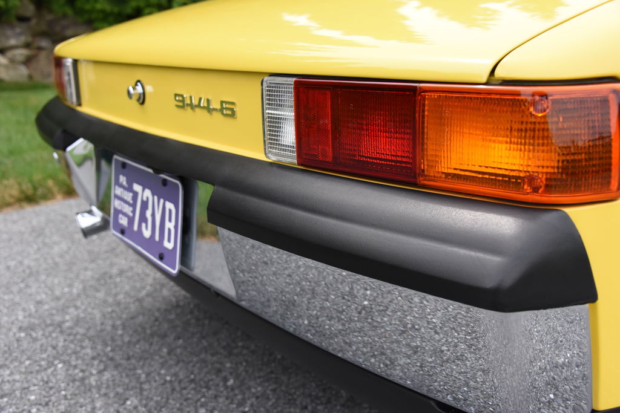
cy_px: 206
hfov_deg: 48.5
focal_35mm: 40
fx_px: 689
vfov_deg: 33.4
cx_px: 310
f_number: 6.3
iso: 2000
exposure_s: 1/3200
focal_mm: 40
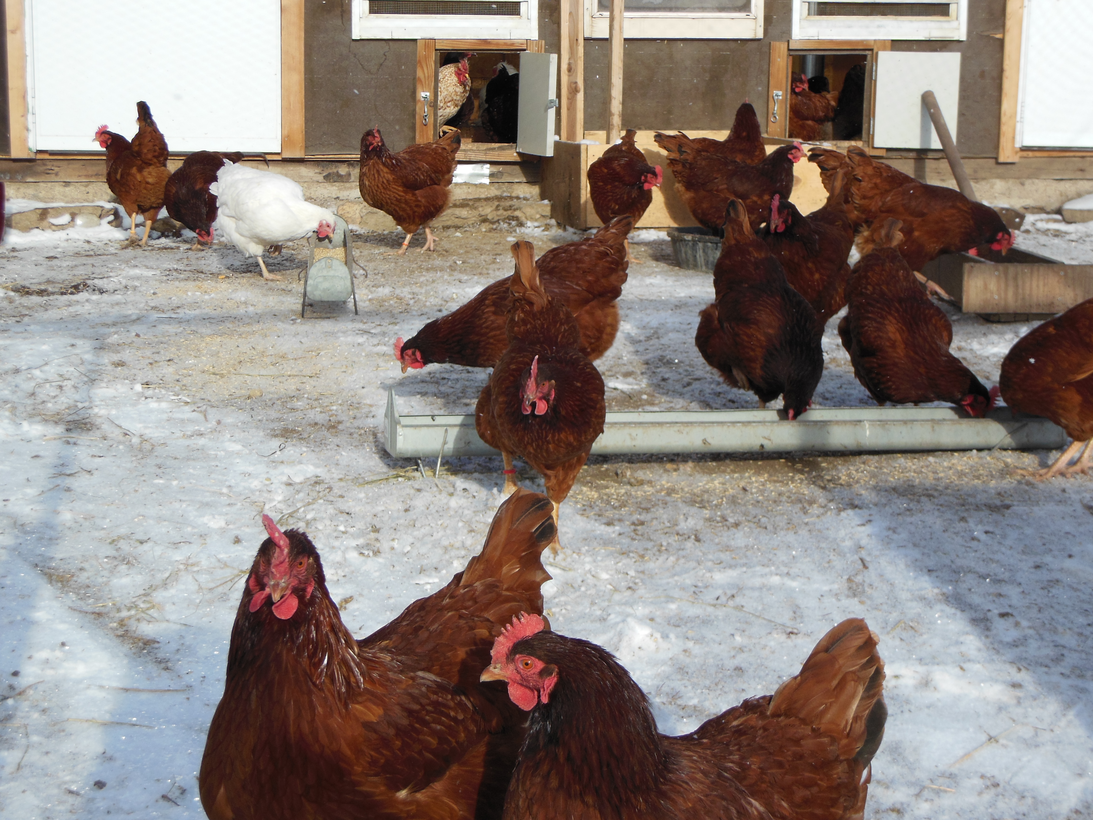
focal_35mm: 66
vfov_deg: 22.3
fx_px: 2084
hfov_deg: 29.4
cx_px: 546
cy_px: 410
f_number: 4.3
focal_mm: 11.7
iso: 125
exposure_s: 1/1000
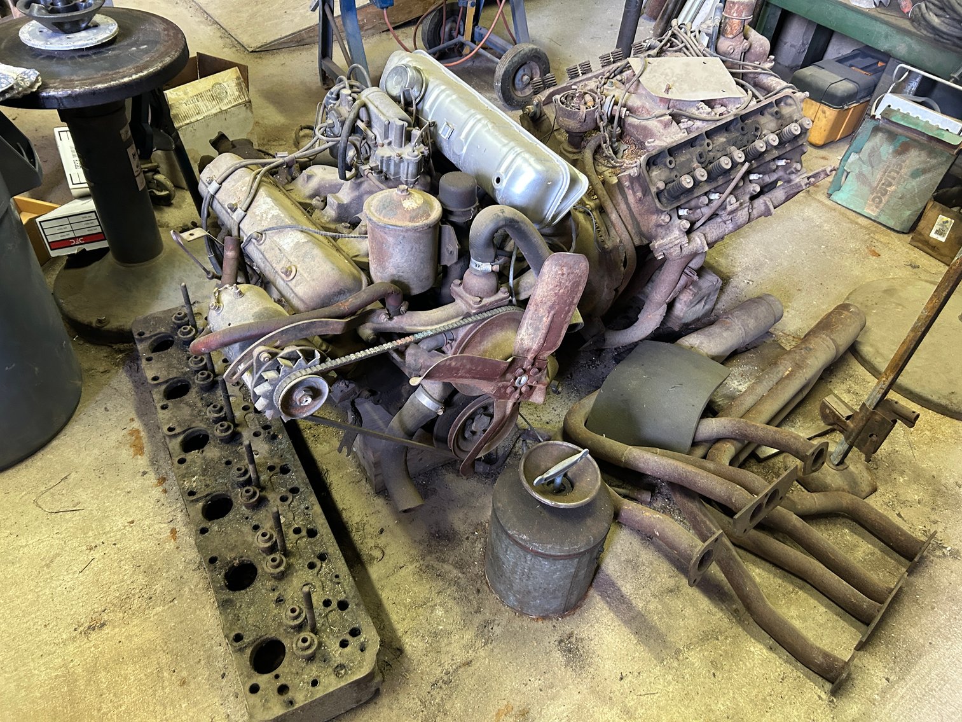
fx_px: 723
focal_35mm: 26
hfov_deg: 67.3
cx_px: 481
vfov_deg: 53.1
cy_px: 361
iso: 320
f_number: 1.5
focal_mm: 5.7
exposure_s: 1/60
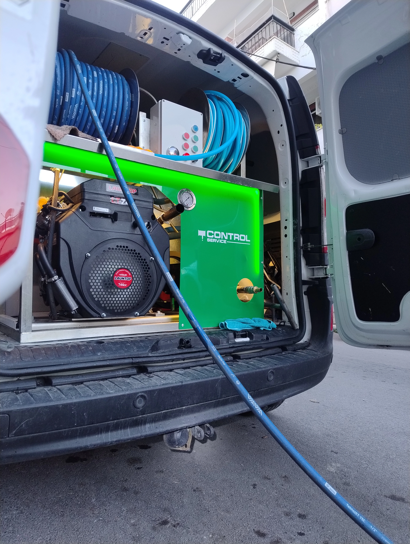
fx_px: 378
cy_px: 272
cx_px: 205
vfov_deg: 71.5
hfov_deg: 56.9
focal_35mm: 24
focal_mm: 5.56
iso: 338
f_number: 1.8
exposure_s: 1/100
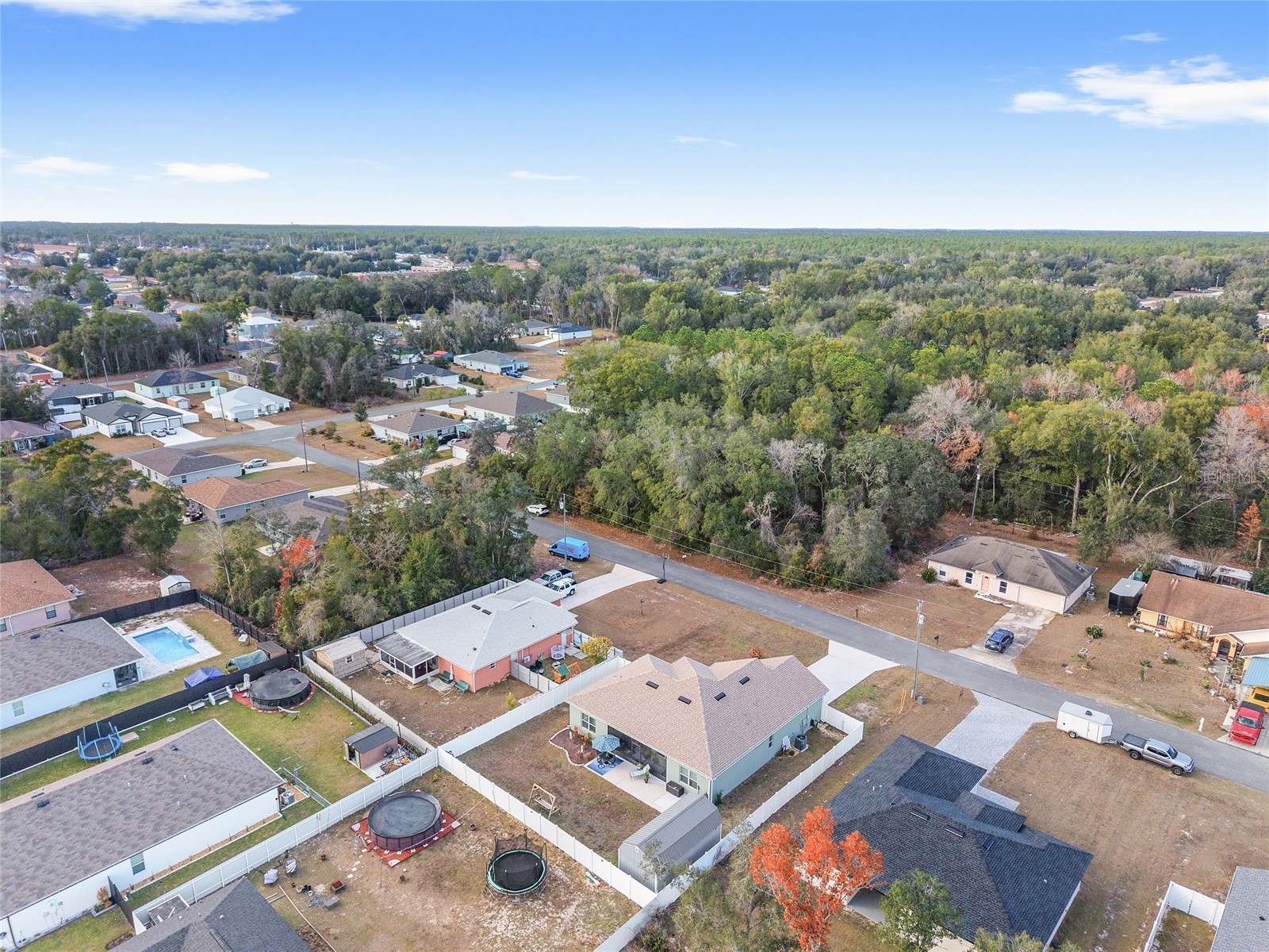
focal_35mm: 24
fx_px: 880
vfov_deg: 56.8
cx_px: 634
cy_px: 476
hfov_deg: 71.6
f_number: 1.8
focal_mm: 8.67
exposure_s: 1/1000
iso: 340
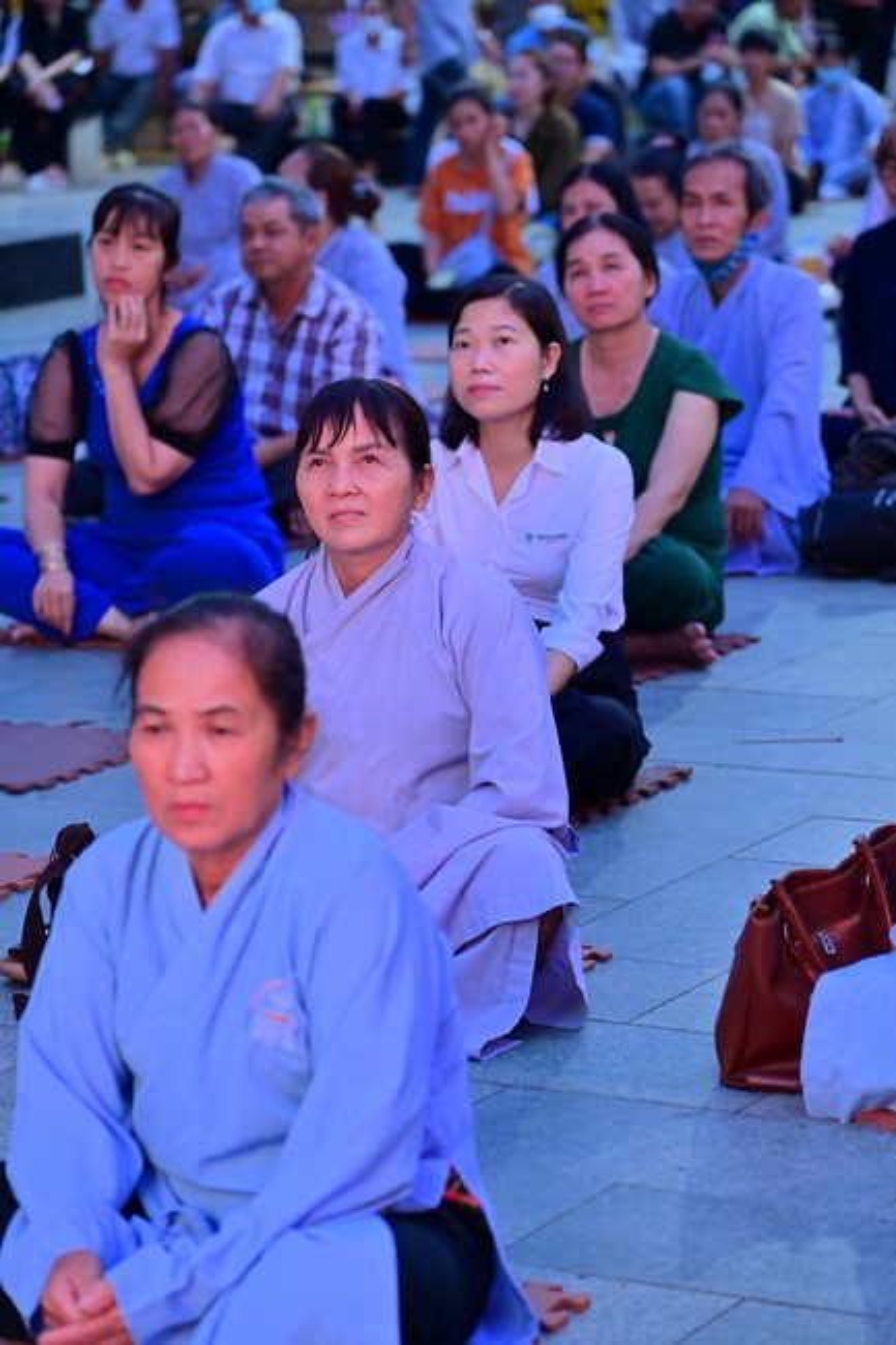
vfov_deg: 17.1
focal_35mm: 120
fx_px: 4482
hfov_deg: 11.4
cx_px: 448
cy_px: 672
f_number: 4.5
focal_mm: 120
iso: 2000
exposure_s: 1/100
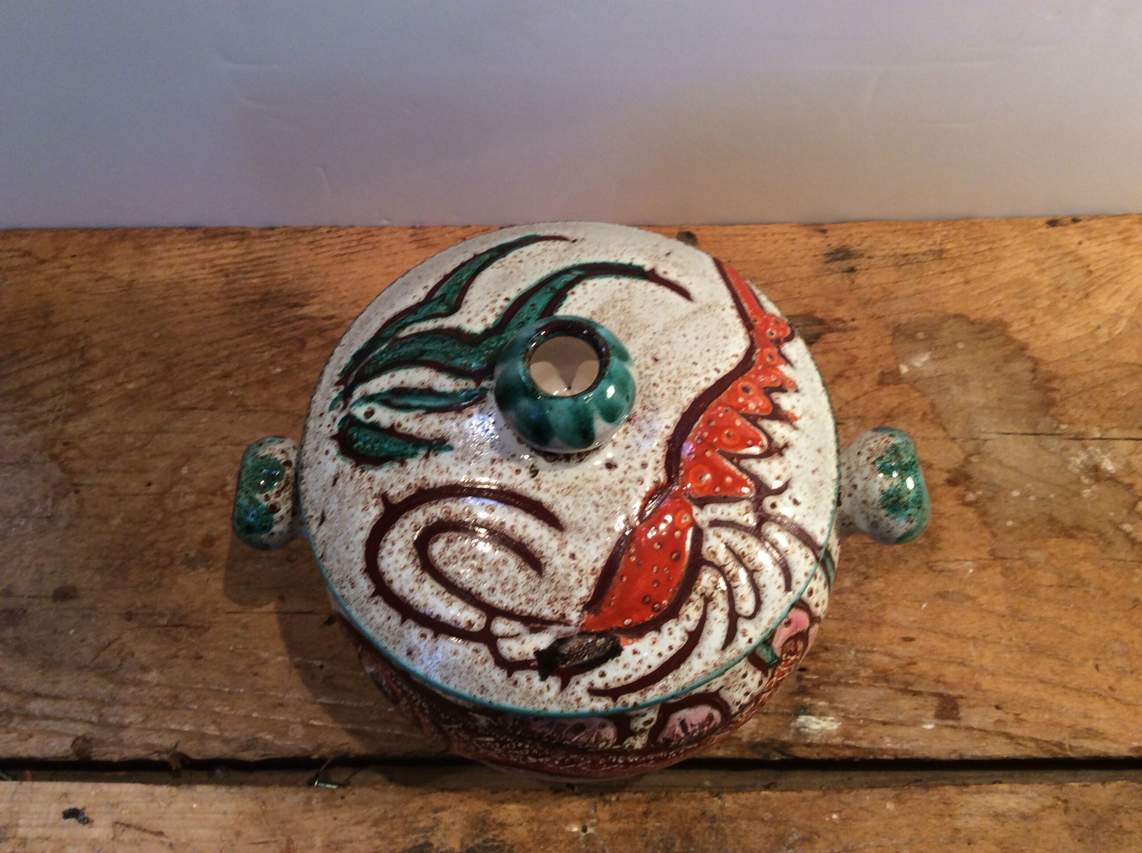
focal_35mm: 32
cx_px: 571
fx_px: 1054
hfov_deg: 56.9
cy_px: 426
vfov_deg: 44.1
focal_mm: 3.3
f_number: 2.4
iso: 50
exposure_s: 1/25
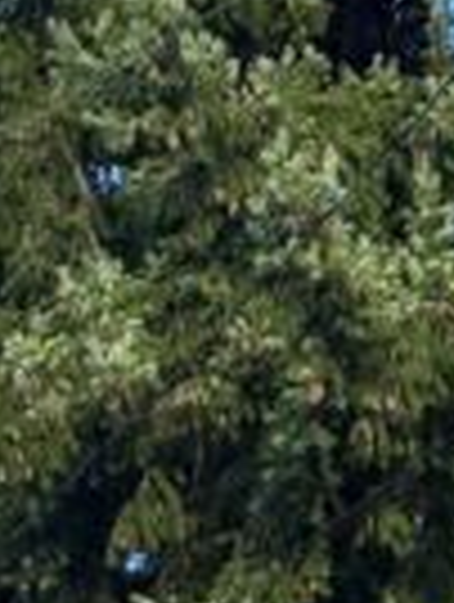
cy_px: 1141
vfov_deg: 9.7
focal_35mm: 191
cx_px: -126
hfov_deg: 7.7
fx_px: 3329
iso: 64
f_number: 1.78
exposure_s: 1/488
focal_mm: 6.76
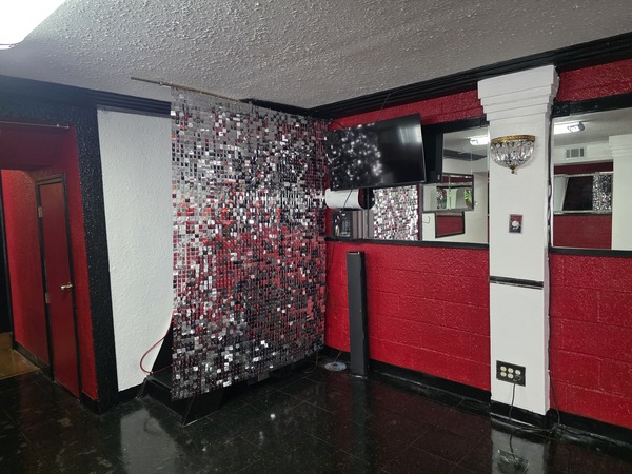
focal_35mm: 23
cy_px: 237
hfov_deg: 73.9
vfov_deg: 58.9
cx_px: 316
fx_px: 420
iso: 1000
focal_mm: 6.3
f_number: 1.7
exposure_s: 1/120
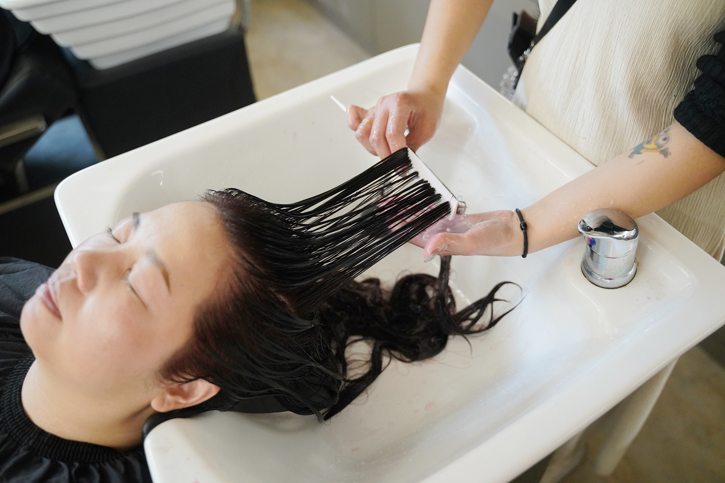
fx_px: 604
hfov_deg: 61.9
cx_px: 362
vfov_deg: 43.6
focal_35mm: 30
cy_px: 242
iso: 3200
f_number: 2.8
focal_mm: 30
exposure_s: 1/160
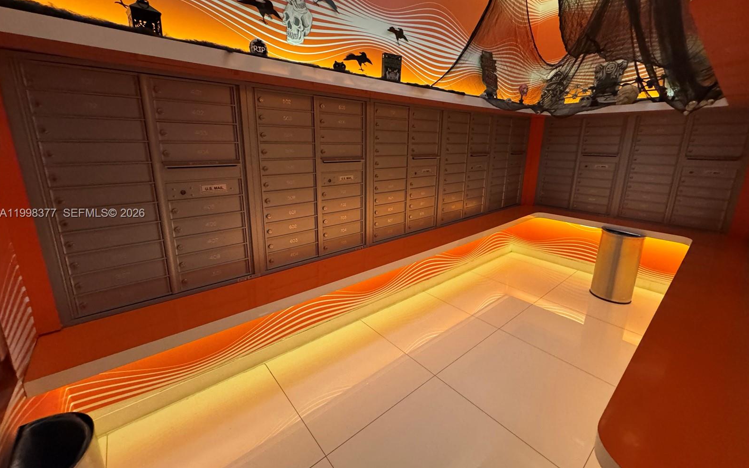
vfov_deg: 74.6
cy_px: 214
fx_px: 306
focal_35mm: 15
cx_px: 376
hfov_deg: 101.5
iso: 800
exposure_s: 1/60
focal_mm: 2.22
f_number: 2.2
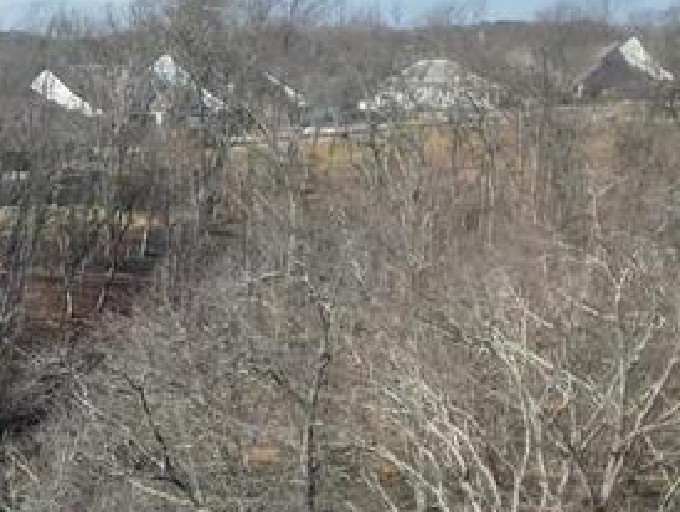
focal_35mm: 126
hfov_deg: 12.1
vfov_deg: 11.0
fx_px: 2477
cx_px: -1022
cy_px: 932
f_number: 1.7
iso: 200
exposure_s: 1/2500
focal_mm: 6.72
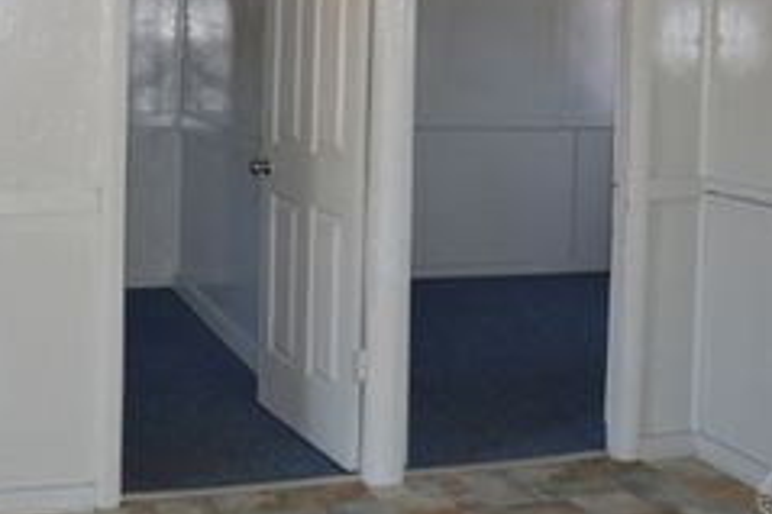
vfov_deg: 24.7
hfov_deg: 37.2
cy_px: 47
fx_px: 1136
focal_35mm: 53
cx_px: 258
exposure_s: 1/60
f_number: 3.5
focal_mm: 18
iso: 500
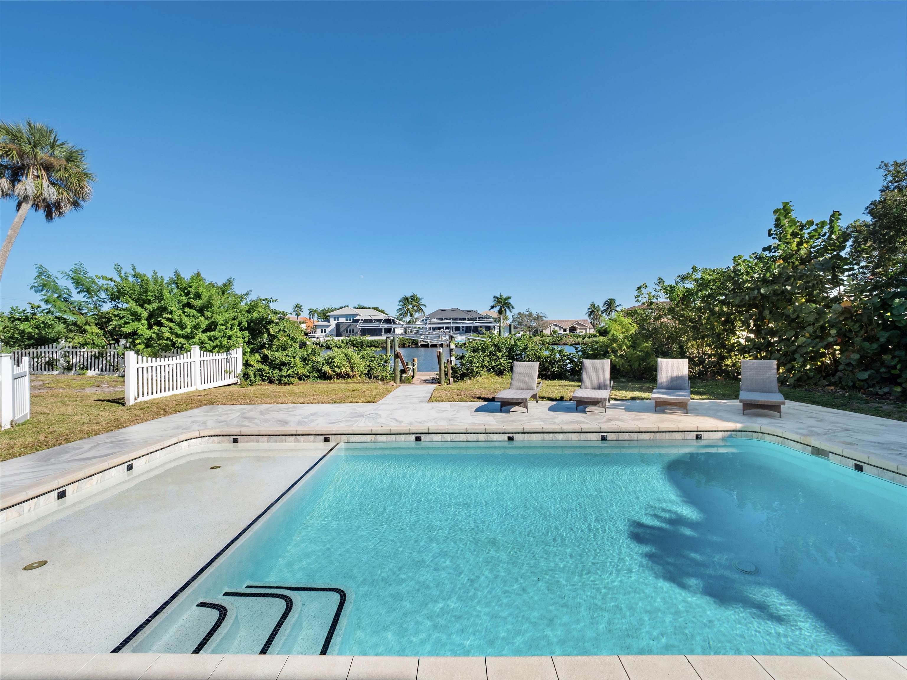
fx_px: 367
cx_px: 454
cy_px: 340
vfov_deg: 85.7
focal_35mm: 14
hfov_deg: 102.1
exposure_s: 1/250
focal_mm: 7
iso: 200
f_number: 7.1
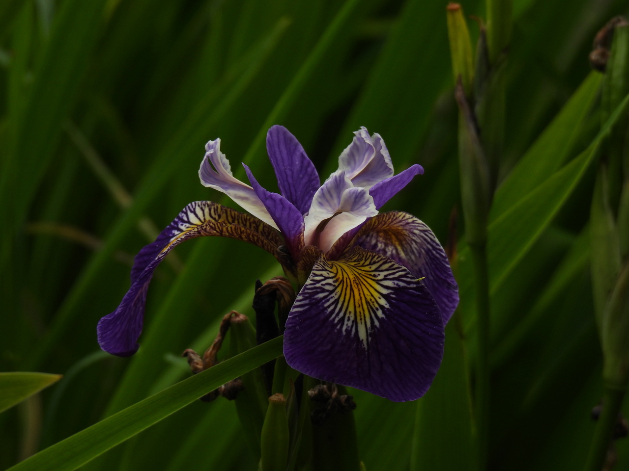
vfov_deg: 3.0
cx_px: 314
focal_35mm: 500
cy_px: 236
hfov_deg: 4.0
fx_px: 9085
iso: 100
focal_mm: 89.2
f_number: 5
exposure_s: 1/800
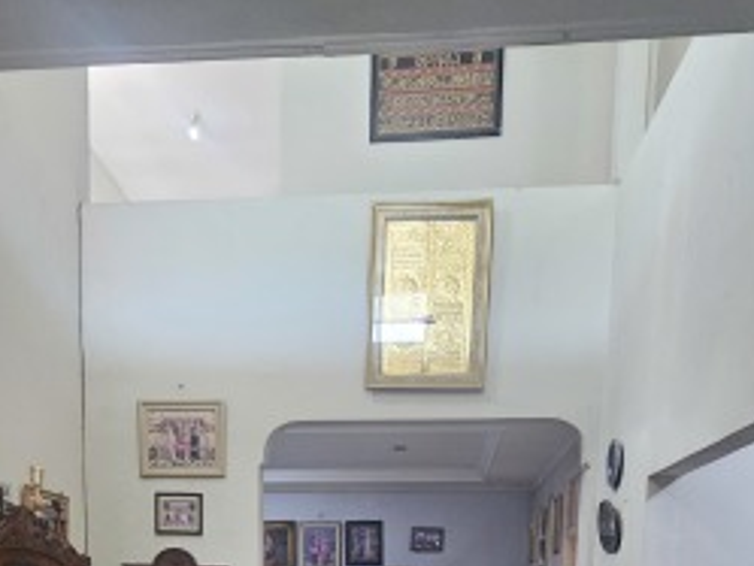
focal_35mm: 32
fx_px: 697
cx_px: 344
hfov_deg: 56.7
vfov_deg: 34.6
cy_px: 690
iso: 500
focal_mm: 2.2
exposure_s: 1/33.3
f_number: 2.2
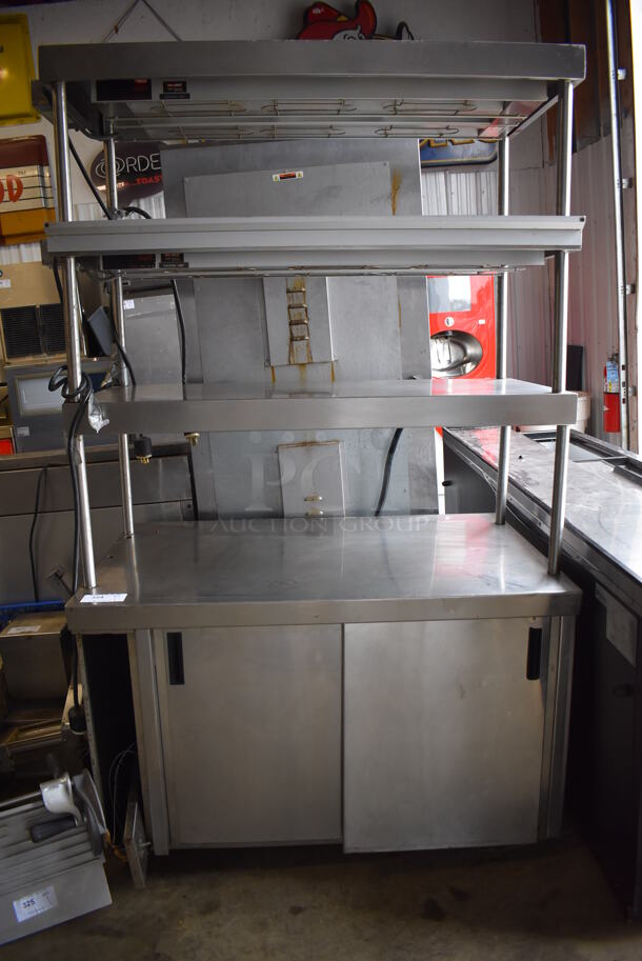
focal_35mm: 27
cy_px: 480
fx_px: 721
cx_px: 321
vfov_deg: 67.3
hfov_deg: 48.0
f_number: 3.5
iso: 800
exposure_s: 1/200
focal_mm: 18
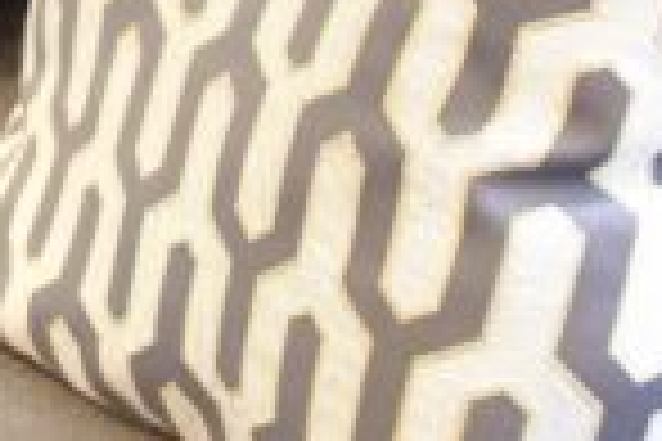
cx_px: -257
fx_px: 3071
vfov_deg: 7.8
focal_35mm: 167
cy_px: -529
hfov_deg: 11.9
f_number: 8
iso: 400
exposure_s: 1/3
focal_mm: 24
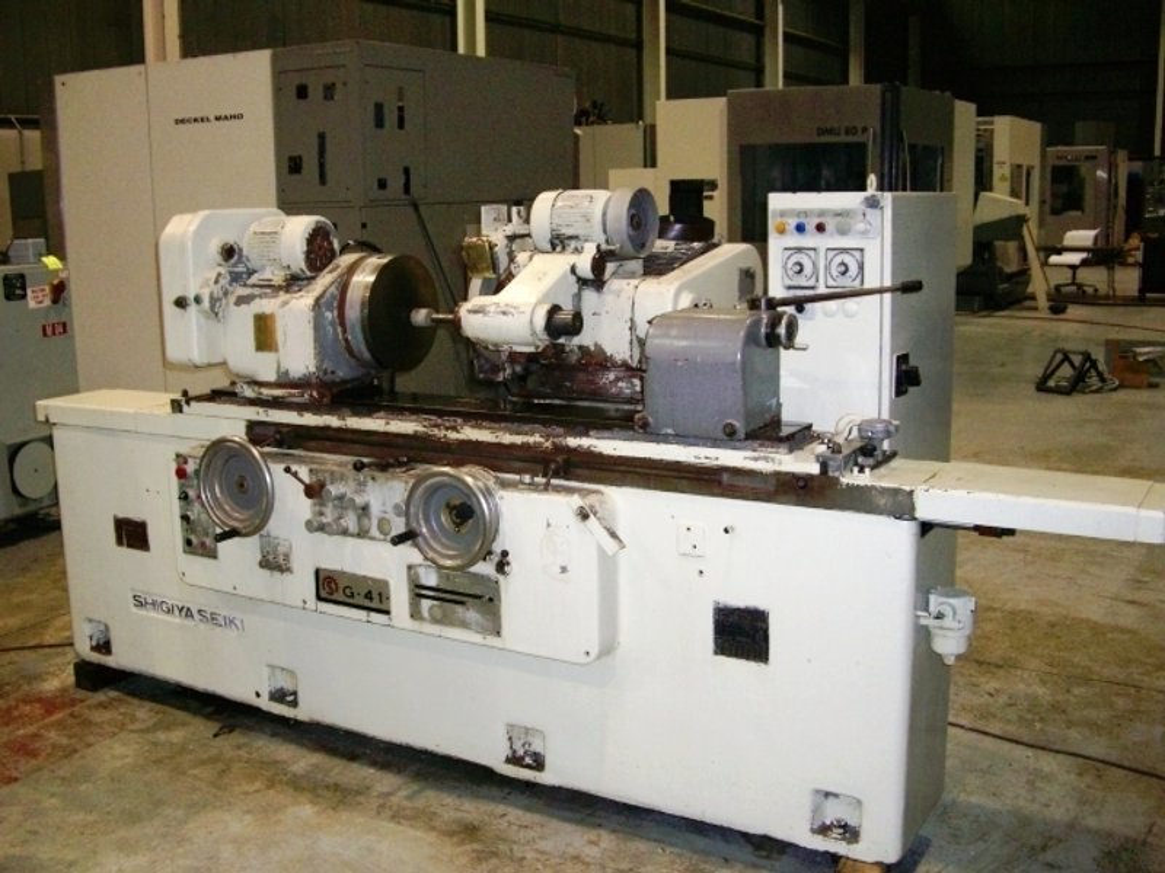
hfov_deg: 49.0
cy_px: 436
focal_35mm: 38
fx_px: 1279
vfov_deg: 37.7
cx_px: 582
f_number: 2.8
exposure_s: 1/60
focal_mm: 7.9
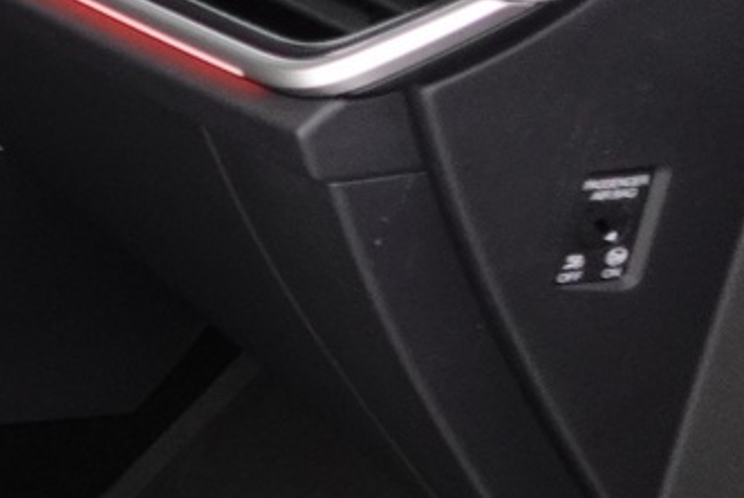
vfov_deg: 11.7
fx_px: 2420
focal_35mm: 117
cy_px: 260
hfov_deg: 13.9
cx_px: -878
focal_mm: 9.4
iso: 800
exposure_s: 1/25
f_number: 1.8
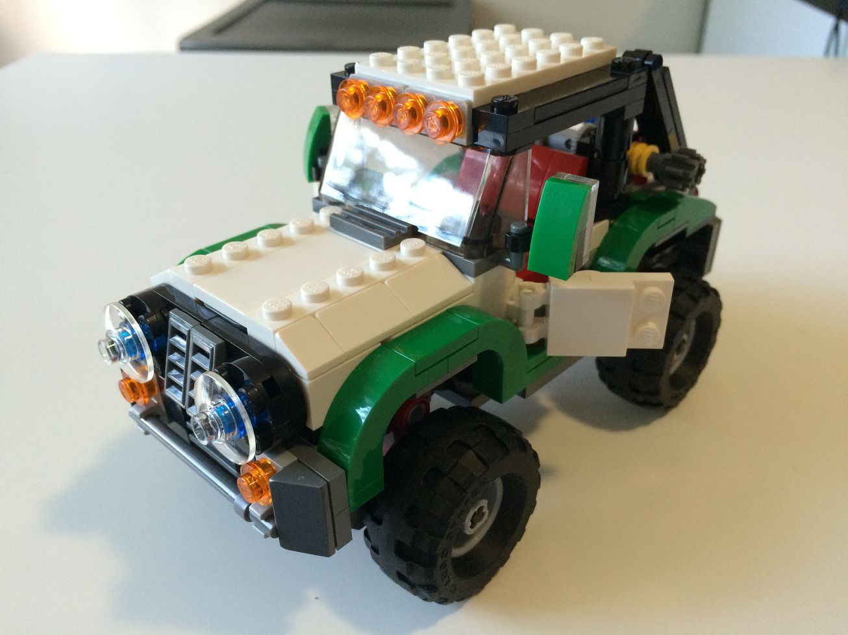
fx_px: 710
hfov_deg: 61.7
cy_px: 318
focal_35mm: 29
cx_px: 424
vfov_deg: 48.2
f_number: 2.2
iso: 160
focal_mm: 4.15
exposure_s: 1/30
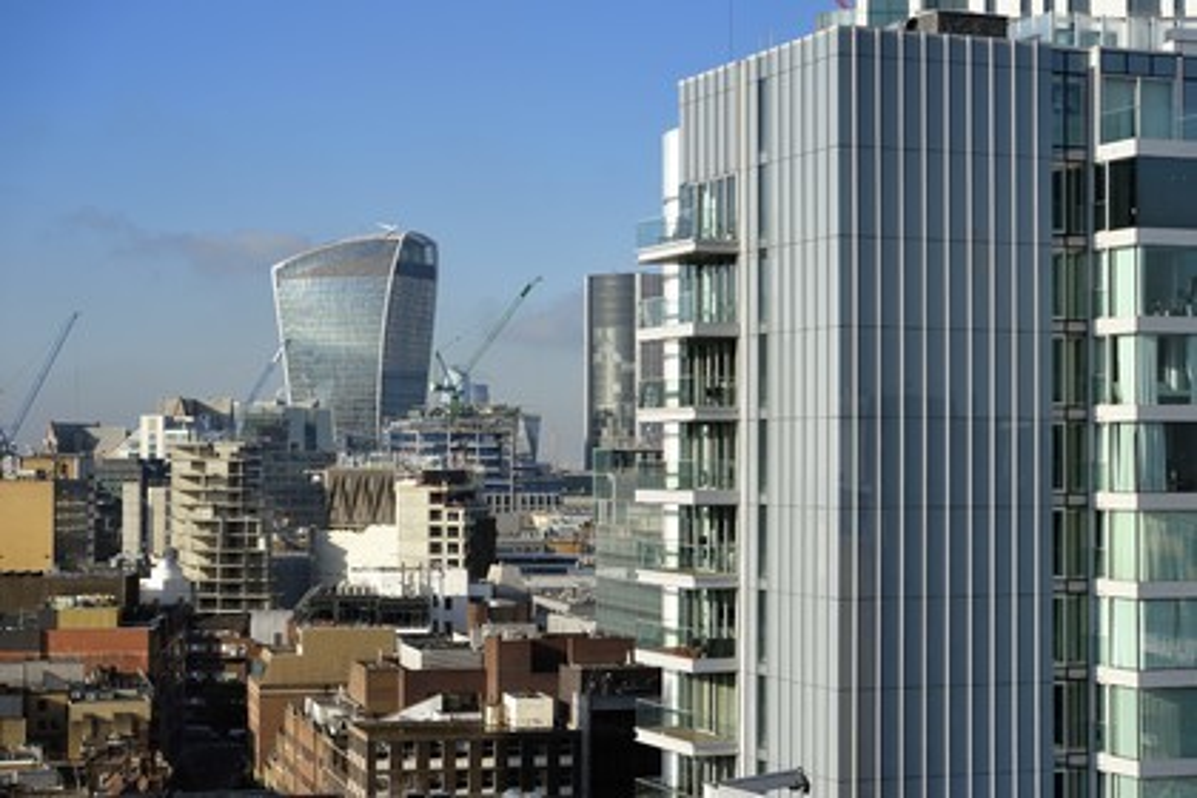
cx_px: 598
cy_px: 399
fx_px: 2327
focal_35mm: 70
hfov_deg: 28.8
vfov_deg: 19.5
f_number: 9
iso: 200
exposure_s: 1/320
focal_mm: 70
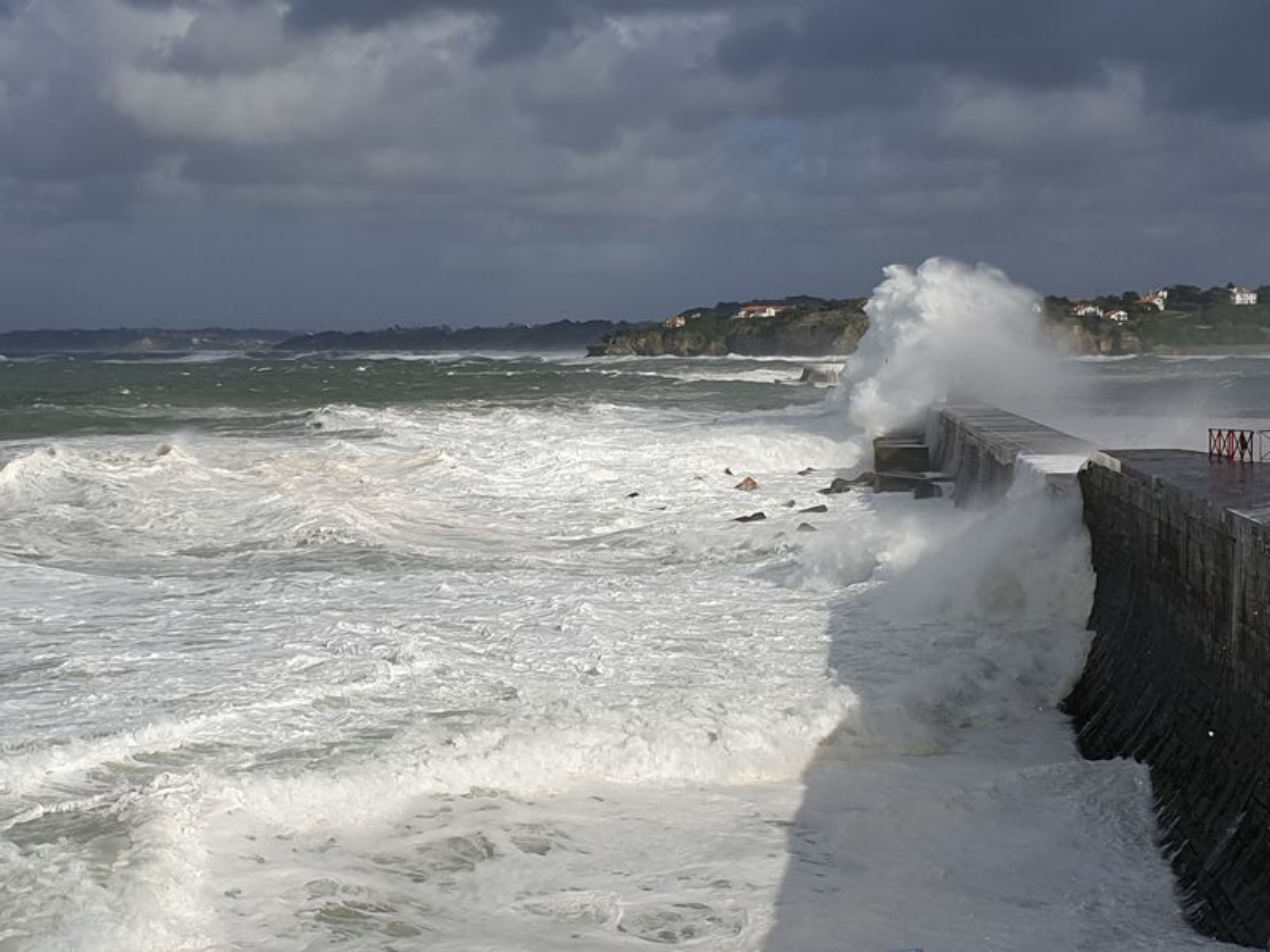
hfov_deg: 67.3
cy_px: 476
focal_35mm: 26
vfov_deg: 53.1
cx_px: 635
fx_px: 954
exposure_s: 1/4255
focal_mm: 4.3
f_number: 2.4
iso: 50
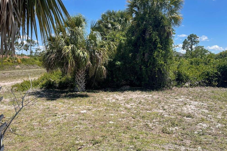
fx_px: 170
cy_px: 71
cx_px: 116
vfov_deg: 47.9
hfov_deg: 67.4
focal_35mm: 27
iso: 32
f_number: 1.6
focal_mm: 5.1
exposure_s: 1/2247
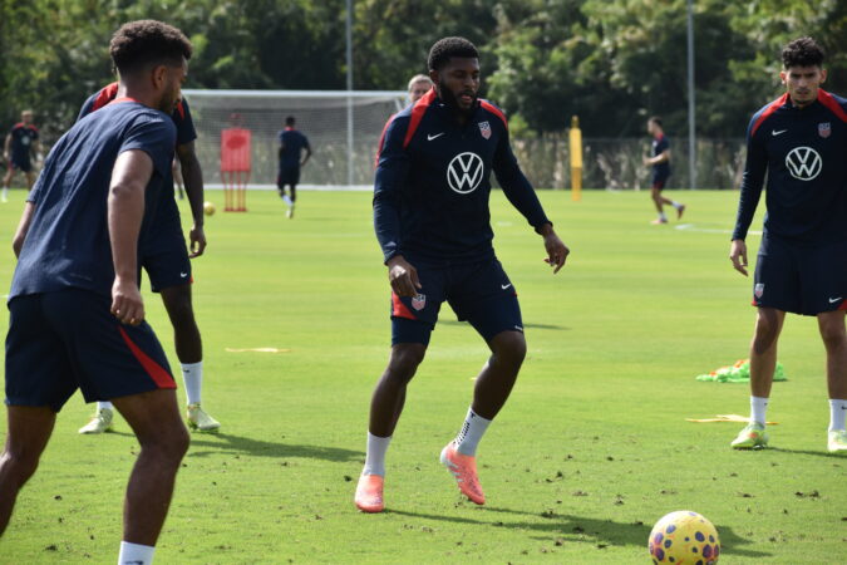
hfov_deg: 11.0
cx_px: 424
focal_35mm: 188
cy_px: 282
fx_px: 4411
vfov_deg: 7.3
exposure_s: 1/1600
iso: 400
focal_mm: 125
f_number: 5.6
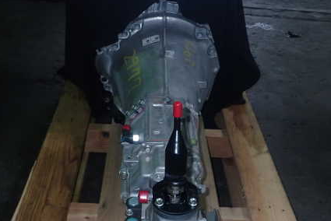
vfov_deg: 30.2
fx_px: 405
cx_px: 180
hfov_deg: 44.4
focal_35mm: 44
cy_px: 154
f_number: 6.3
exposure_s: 1/30
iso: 320
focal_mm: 5.4
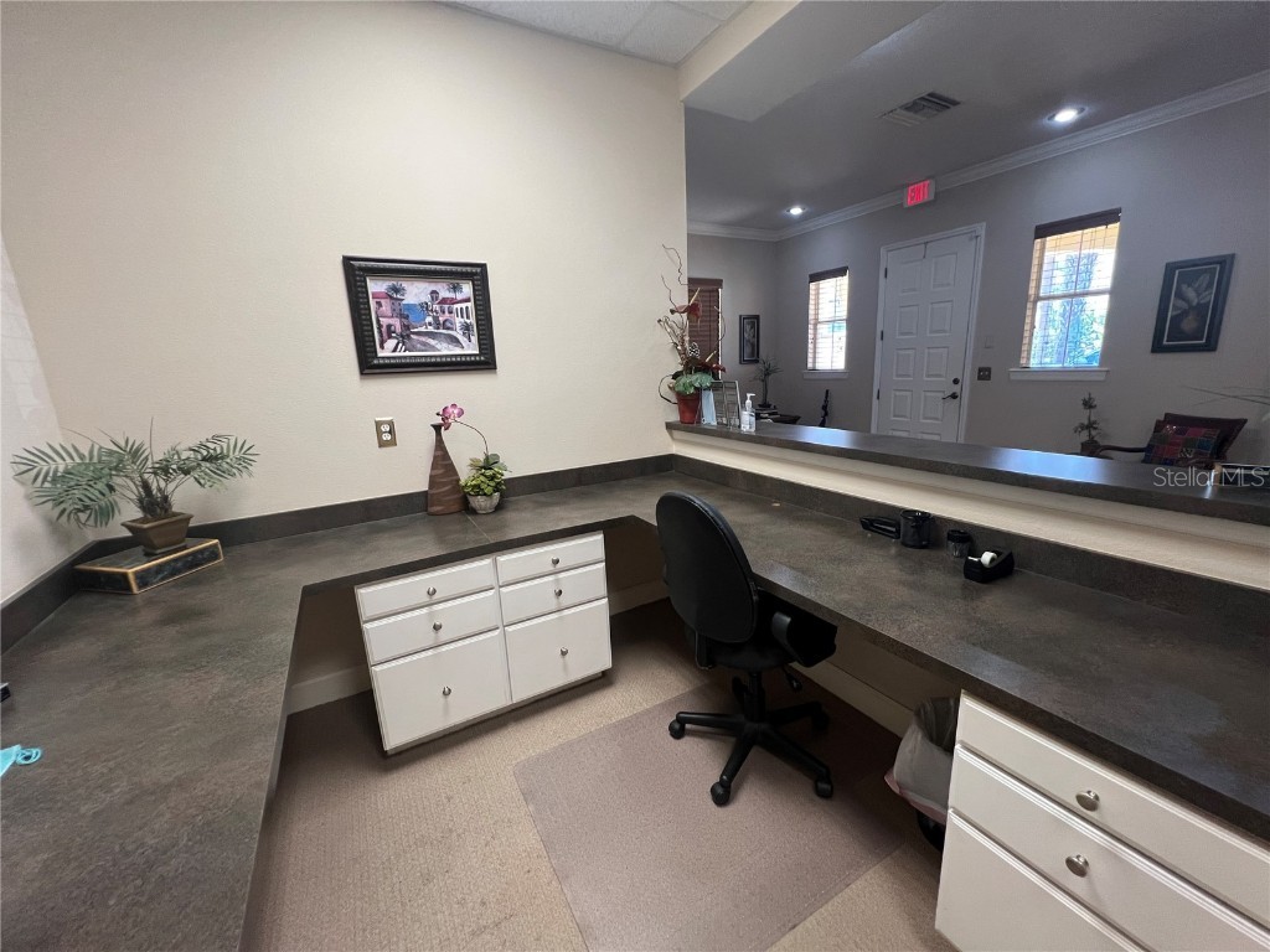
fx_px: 477
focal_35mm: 13
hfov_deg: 106.2
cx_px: 635
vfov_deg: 89.9
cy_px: 476
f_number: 1.8
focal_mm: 1.57
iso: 200
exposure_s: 1/120
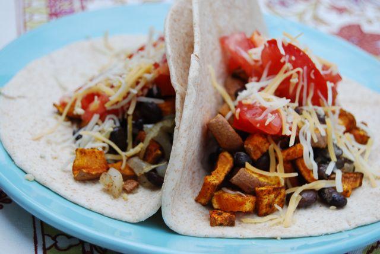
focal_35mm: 82
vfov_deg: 16.6
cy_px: 127
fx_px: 872
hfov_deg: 24.6
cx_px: 190
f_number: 6.3
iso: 100
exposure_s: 1/160
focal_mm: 55
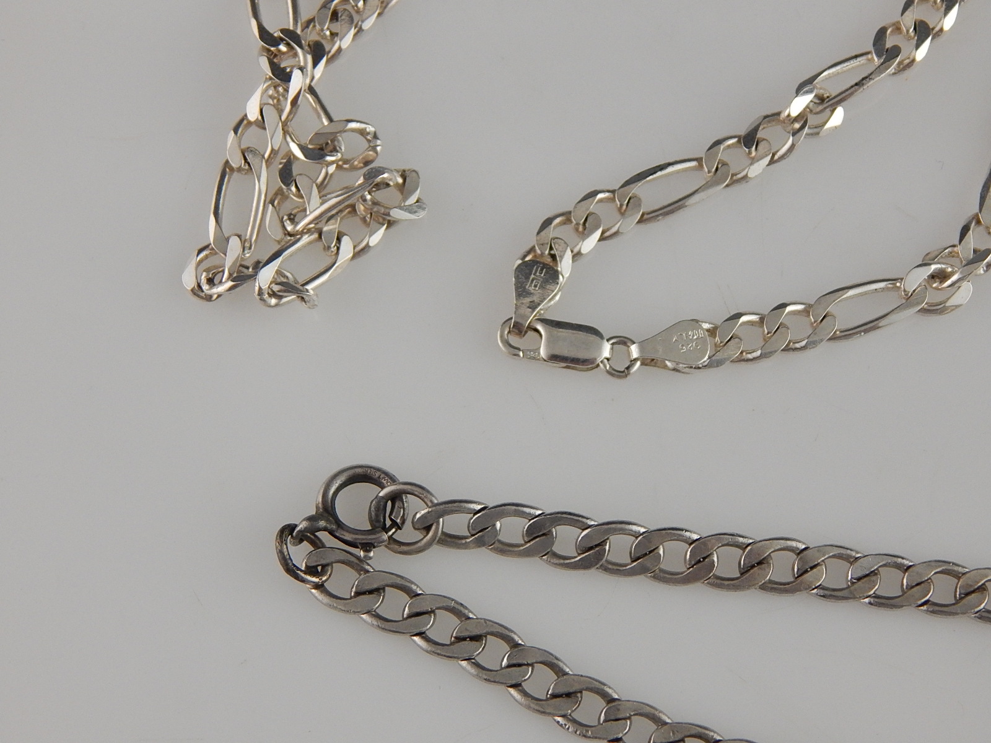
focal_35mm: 85
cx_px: 496
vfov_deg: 17.4
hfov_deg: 23.0
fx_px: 2433
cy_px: 372
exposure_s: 1/80
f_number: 4.3
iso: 400
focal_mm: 15.3
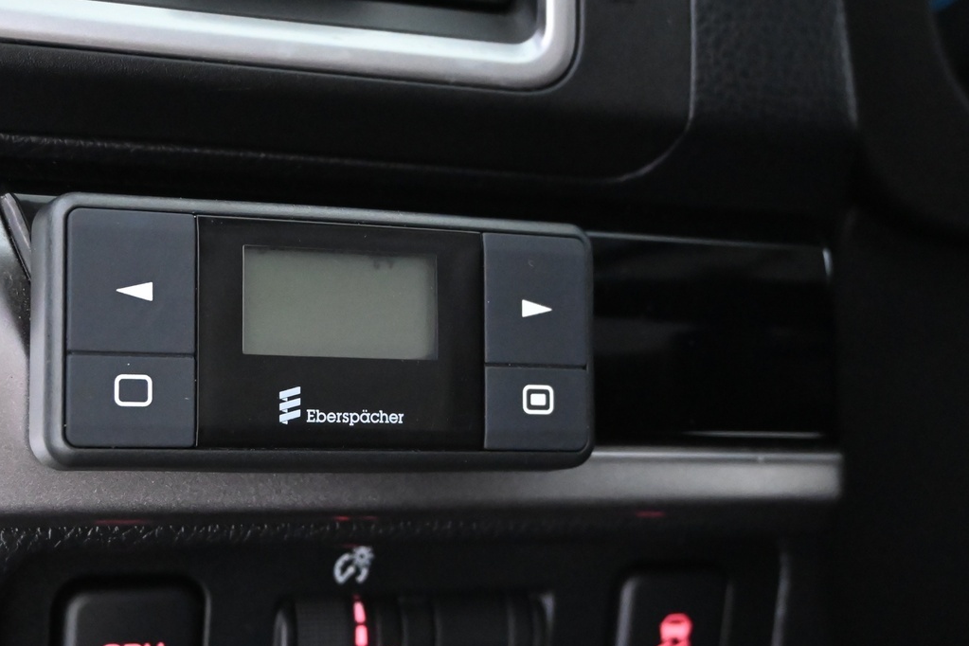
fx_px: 1534
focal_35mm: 57
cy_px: 390
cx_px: 357
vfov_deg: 23.7
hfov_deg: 34.8
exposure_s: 1/40
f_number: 4.2
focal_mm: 24
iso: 6400
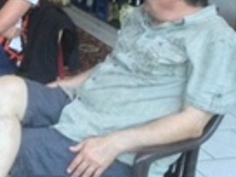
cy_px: -40
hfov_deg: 18.3
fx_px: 661
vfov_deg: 14.7
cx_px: -101
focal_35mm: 97
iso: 500
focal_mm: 4.12
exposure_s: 1/15
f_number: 2.4
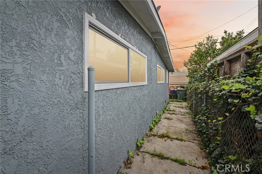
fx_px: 124
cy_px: 87
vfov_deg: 70.3
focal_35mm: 17
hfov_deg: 93.3
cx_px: 131
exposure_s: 1/10
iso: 250
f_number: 22
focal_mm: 17
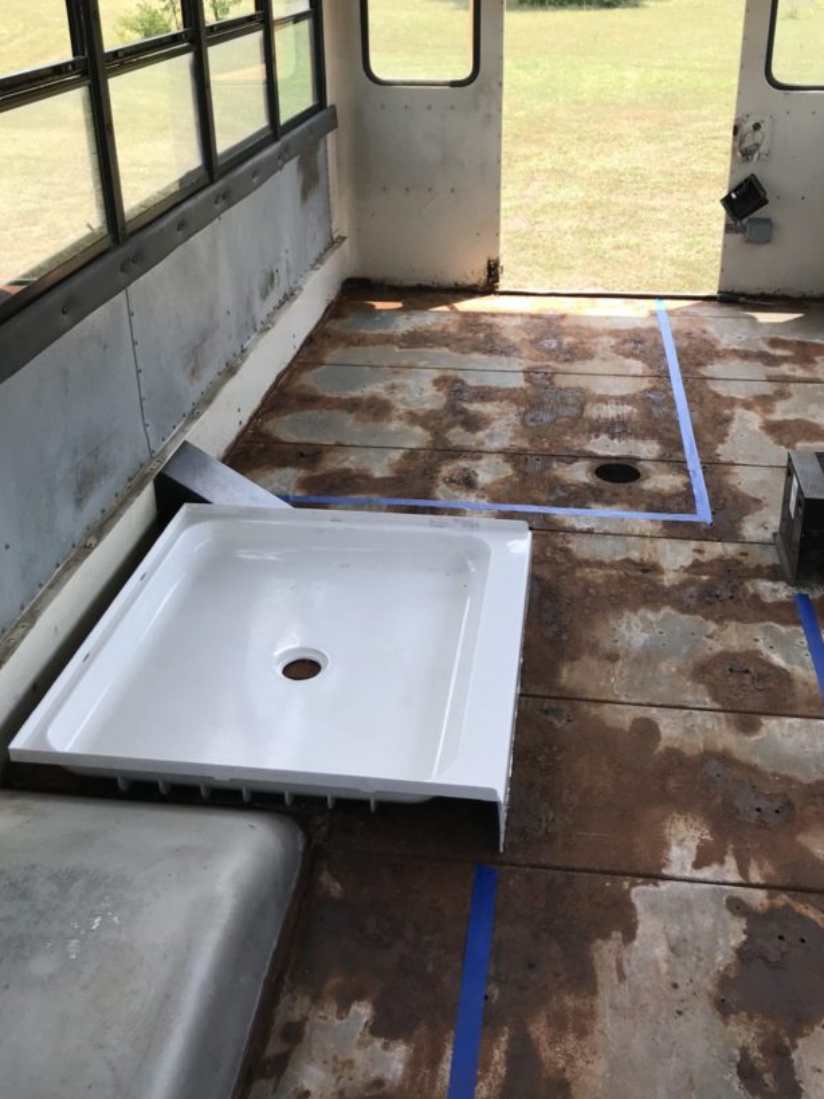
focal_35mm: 35
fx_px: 1111
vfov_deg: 52.2
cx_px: 447
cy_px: 423
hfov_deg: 40.7
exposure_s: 1/429
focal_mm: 3.99
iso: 20
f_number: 1.8
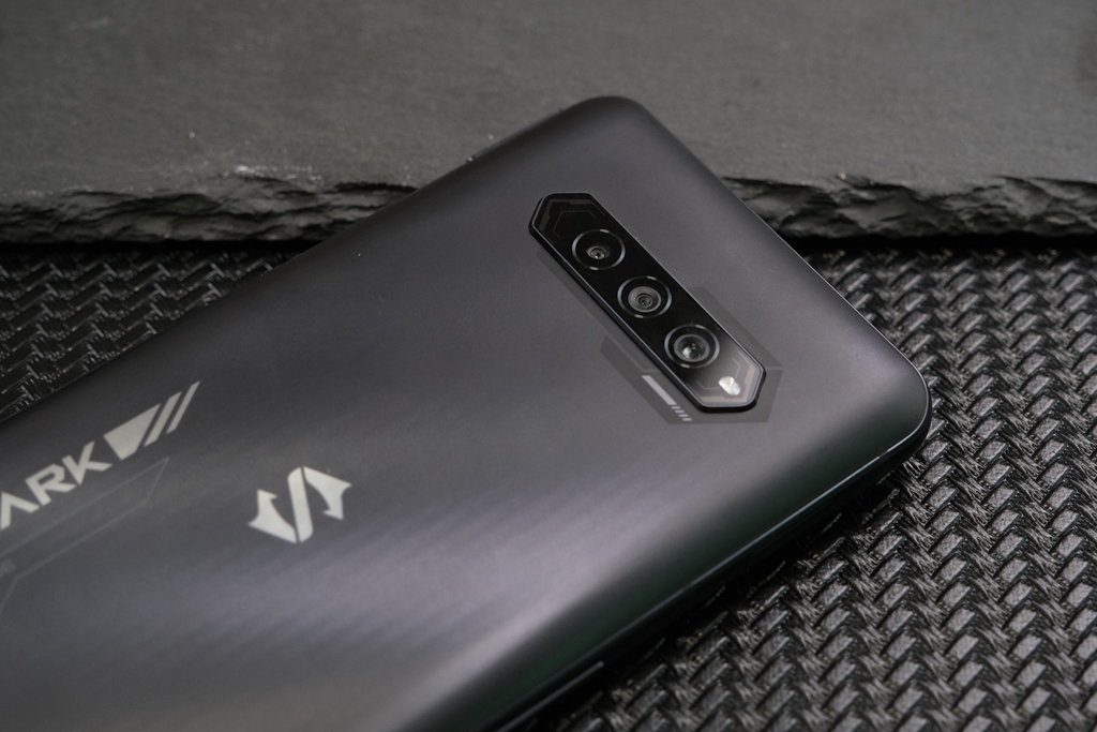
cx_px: 548
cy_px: 366
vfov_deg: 24.2
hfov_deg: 35.6
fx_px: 1707
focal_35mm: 56
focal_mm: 37.6
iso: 1600
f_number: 5.6
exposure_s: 1/80
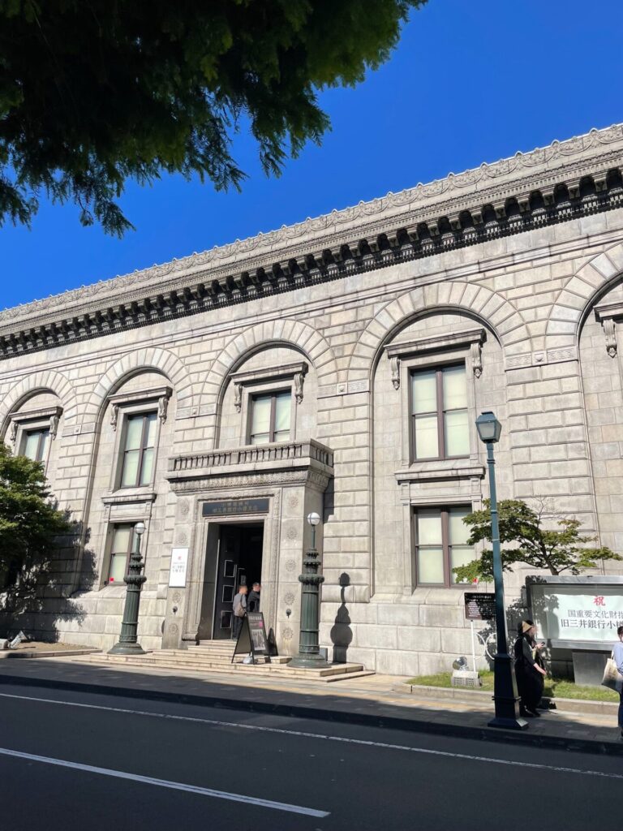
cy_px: 416
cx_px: 312
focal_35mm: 26
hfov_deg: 53.1
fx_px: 624
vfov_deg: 67.3
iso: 32
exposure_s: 1/5291
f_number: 1.6
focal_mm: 4.2
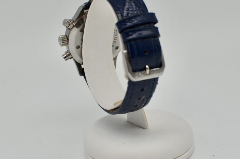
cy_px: 71
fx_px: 558
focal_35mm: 84
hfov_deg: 24.3
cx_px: 126
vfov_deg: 16.2
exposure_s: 1/160
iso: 200
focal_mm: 35
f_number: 6.3
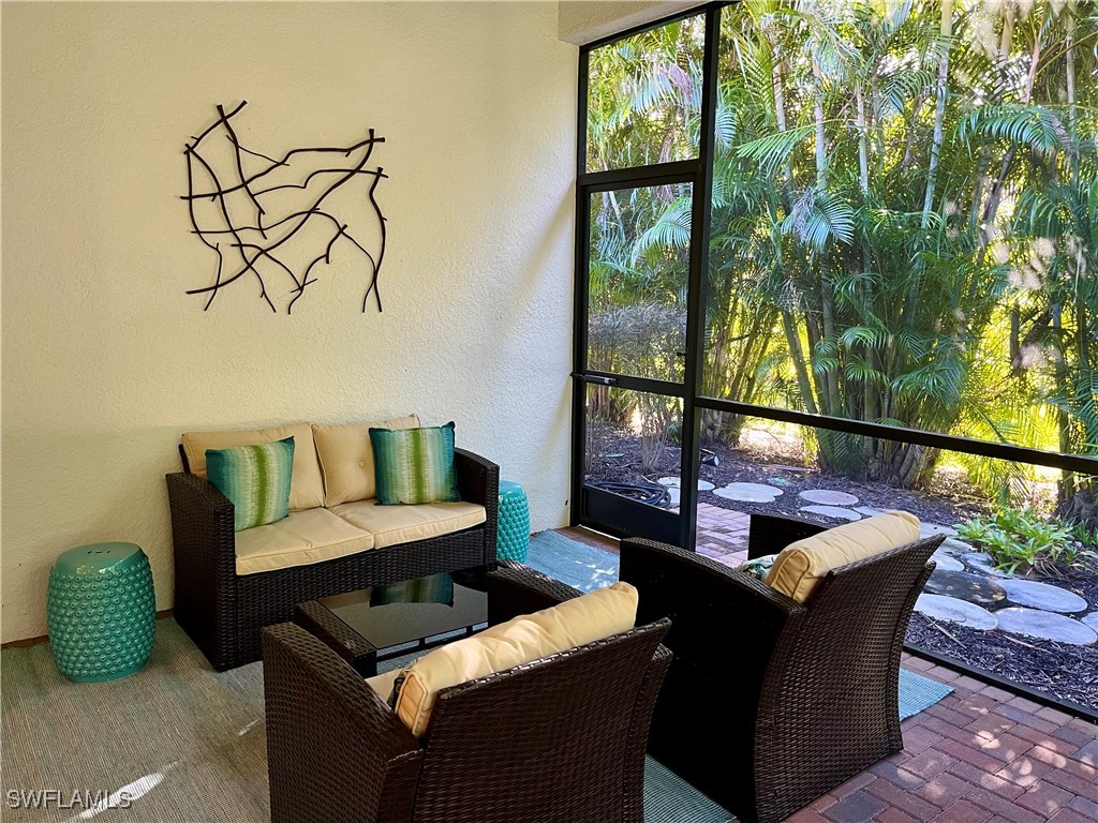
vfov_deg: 53.1
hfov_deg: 67.3
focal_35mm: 26
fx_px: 825
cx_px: 549
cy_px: 412
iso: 160
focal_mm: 5.1
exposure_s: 1/60
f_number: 1.6
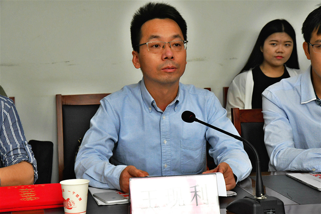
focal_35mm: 84
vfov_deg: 16.3
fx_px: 749
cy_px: 107
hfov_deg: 24.2
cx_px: 160
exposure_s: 1/160
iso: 2000
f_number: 8
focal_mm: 56
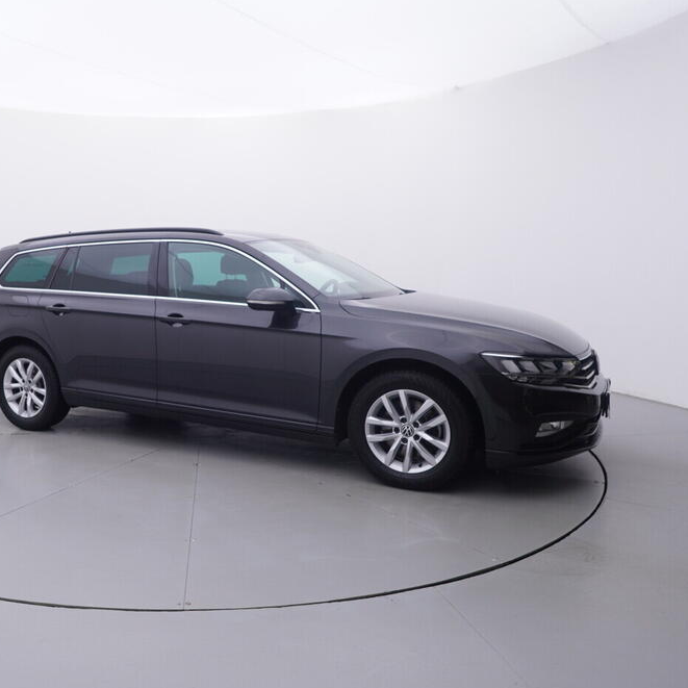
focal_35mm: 30
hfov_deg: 52.9
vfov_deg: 54.6
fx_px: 667
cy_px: 343
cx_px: 201
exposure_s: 1/80
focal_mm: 15
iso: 200
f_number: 5
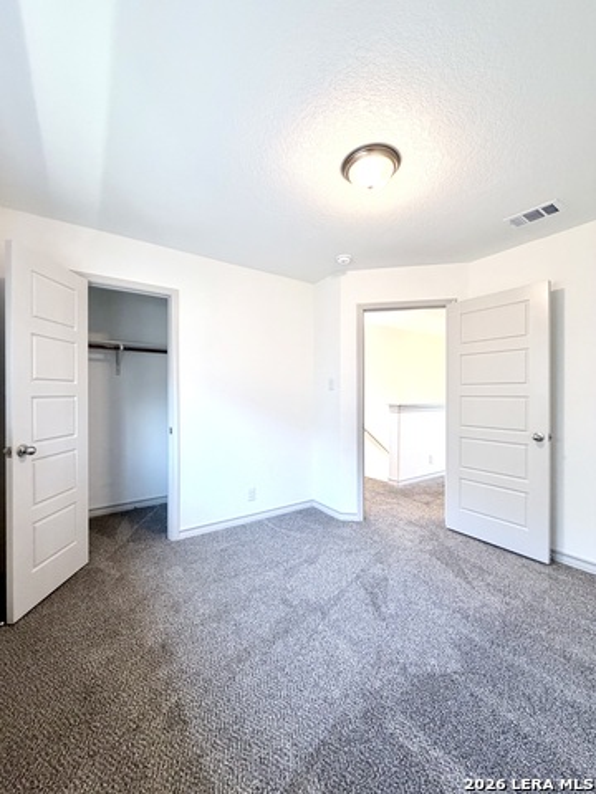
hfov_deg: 85.7
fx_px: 321
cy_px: 397
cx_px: 298
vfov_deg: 102.1
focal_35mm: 14
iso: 320
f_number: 2.2
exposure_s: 1/120
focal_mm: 2.22
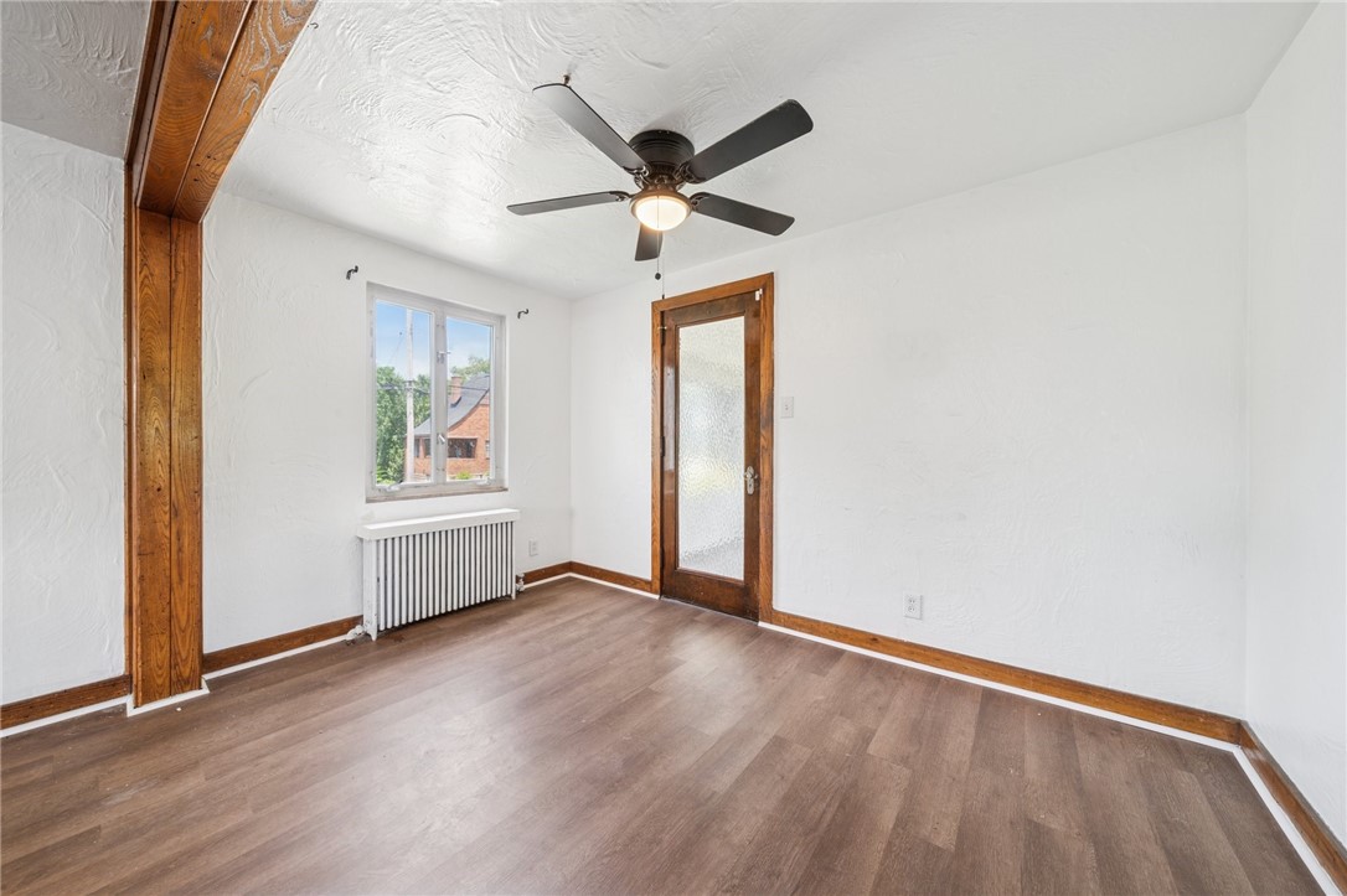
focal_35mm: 12
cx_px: 674
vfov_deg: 89.9
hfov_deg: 112.6
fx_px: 449
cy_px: 448
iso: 160
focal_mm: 12
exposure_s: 1/2.5
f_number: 11
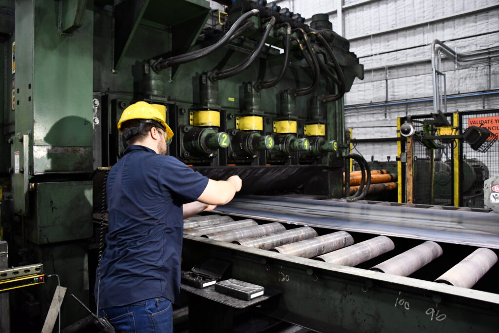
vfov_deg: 47.9
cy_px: 166
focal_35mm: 27
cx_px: 250
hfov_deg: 67.4
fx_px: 374
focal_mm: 18
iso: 3200
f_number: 3.5
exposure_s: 1/125
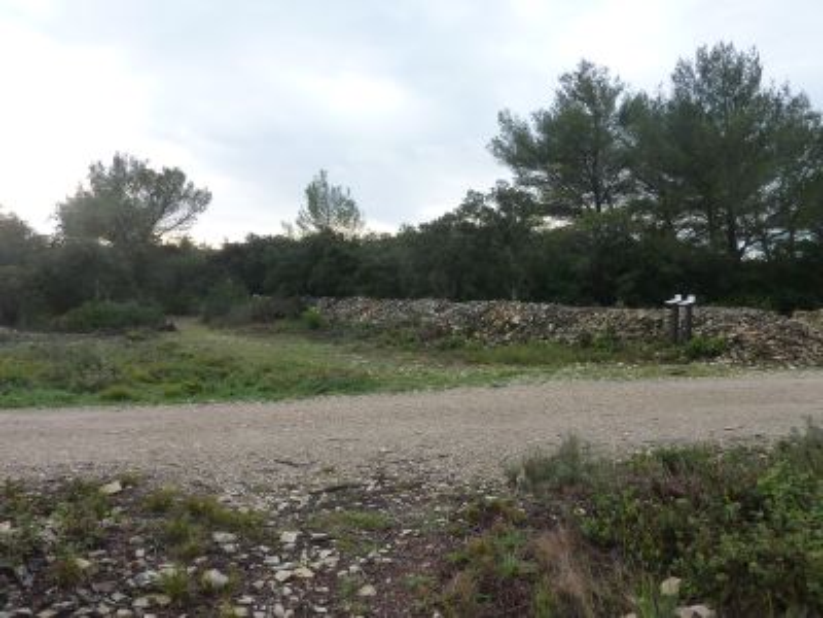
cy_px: 309
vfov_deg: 54.9
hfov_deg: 69.4
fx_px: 594
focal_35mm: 25
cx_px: 412
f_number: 4
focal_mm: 4.1
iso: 125
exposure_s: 1/125
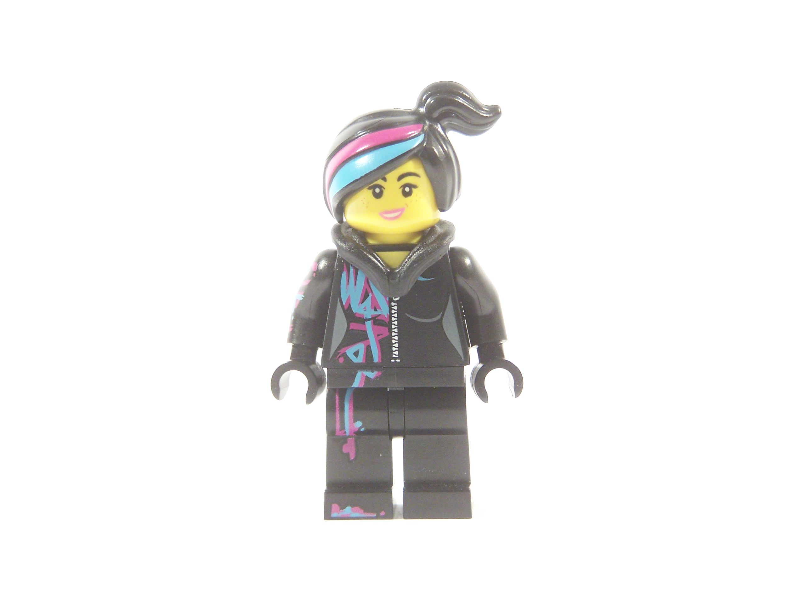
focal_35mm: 117
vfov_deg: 12.7
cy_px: 304
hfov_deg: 16.8
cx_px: 406
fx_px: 2741
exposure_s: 1/15
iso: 200
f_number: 3.2
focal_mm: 19.4
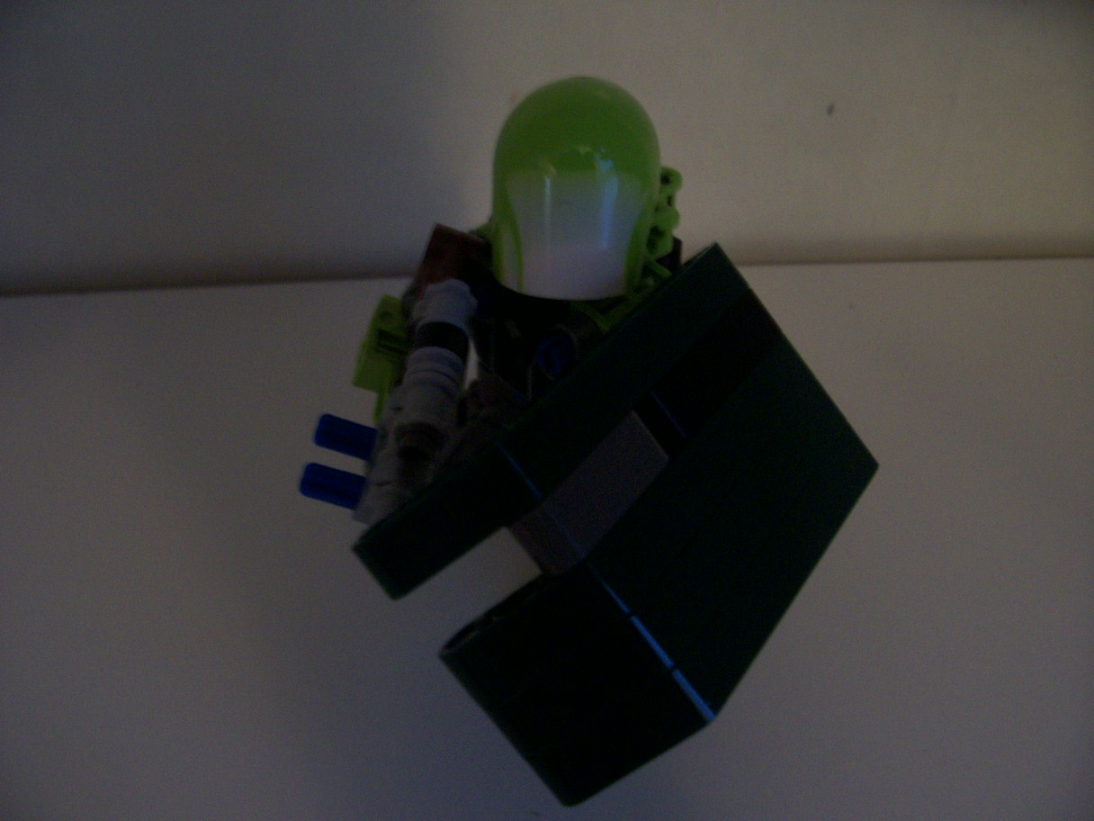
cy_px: 410
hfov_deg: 54.0
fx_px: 1075
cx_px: 547
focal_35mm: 34
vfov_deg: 41.8
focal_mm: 5.6
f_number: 2.7
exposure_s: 1/8
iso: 160
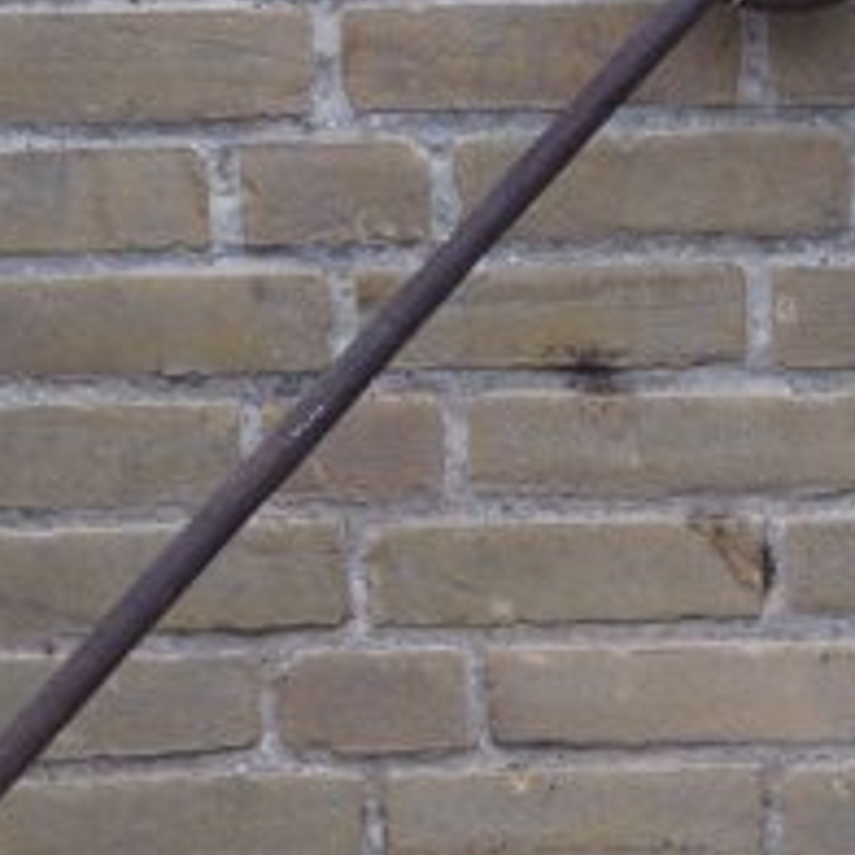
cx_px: 681
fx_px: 5226
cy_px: 931
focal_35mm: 187
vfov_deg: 9.3
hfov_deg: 9.3
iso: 125
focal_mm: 30
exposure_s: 1/60
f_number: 4.5
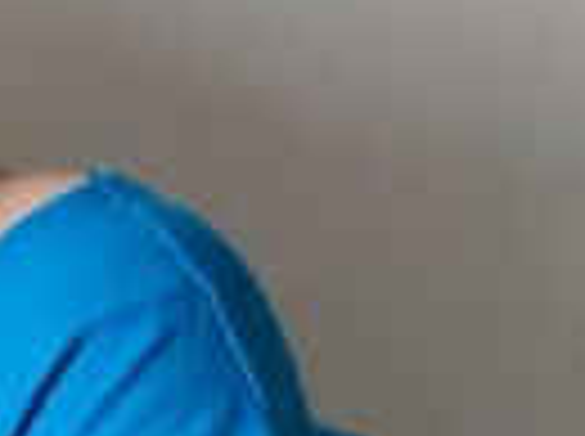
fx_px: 3593
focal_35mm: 213
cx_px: -544
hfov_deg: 8.8
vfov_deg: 7.0
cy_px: 265
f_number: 1.95
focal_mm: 5.52
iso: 640
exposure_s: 1/100
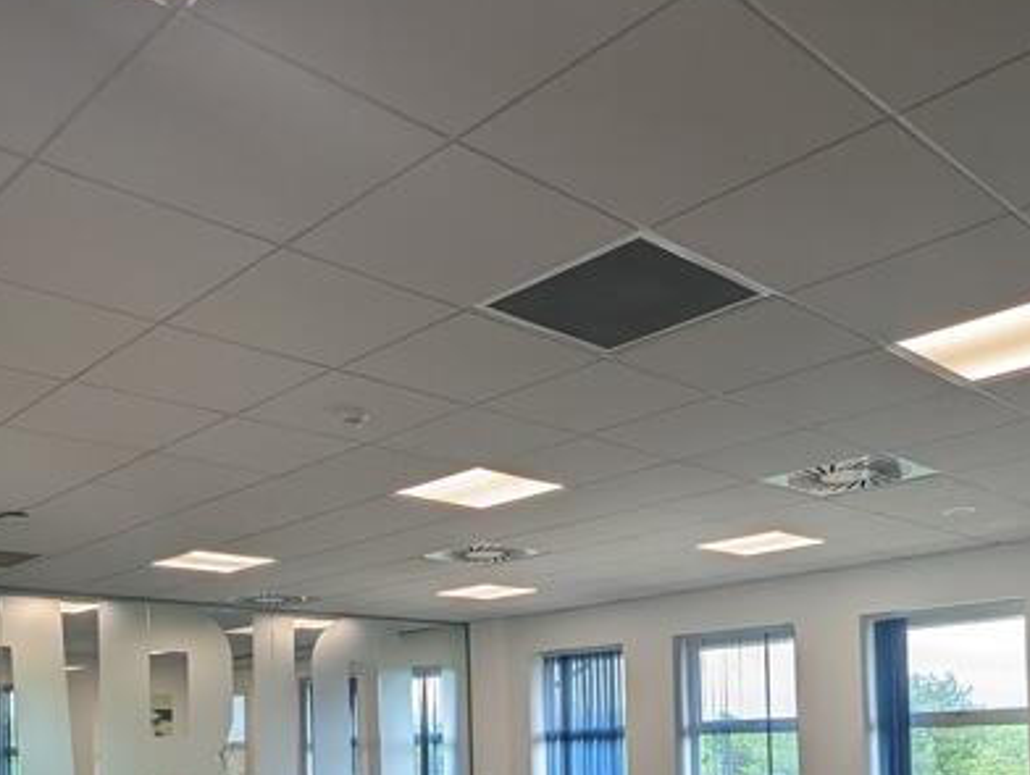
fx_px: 1013
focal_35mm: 34
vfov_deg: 38.4
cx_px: 449
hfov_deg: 53.7
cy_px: 726
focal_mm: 1.95
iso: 47
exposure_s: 1/172
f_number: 2.2
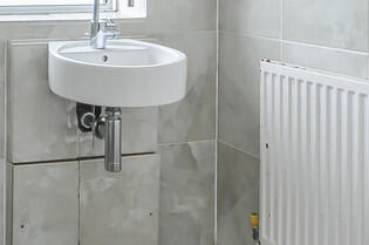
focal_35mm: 54
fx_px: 549
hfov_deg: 32.6
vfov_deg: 23.2
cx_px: -37
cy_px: -41
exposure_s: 1/15
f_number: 13
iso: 400
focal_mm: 11
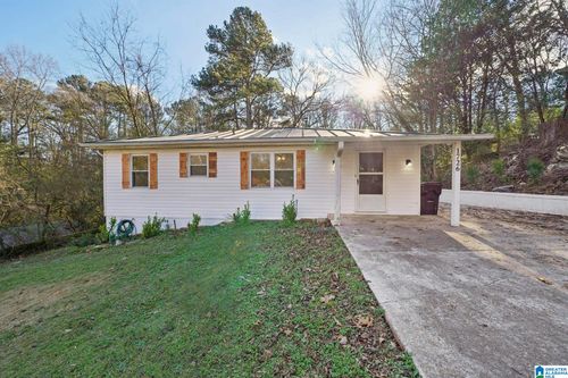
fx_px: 205
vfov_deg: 85.4
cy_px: 189
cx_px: 284
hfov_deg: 108.3
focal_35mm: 13
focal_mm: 13
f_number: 8
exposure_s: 1/200
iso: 400
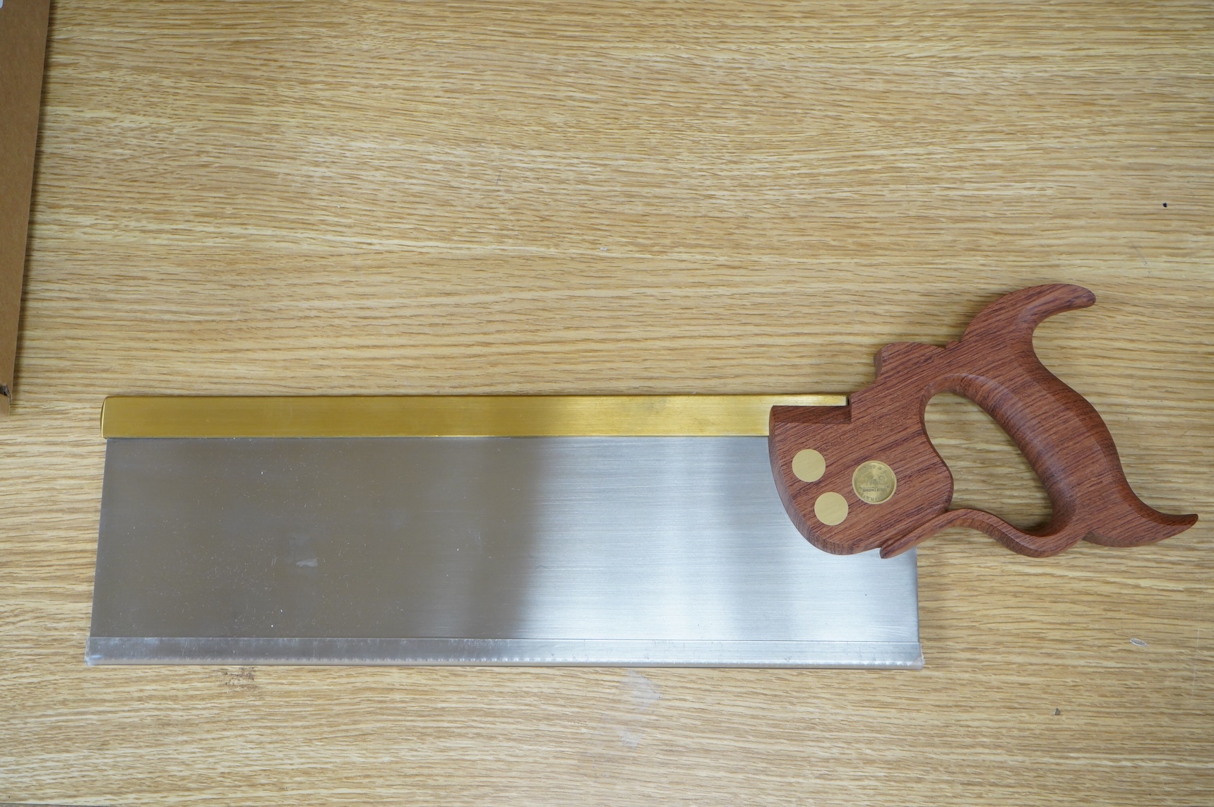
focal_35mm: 42
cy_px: 404
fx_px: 1415
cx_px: 607
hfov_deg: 46.4
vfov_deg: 31.8
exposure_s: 1/80
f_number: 7.1
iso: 2500
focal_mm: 42
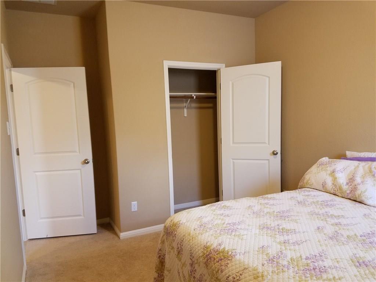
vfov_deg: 53.1
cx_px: 188
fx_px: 282
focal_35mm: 26
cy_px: 141
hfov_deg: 67.3
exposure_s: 1/24
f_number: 1.7
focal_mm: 4.2
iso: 160
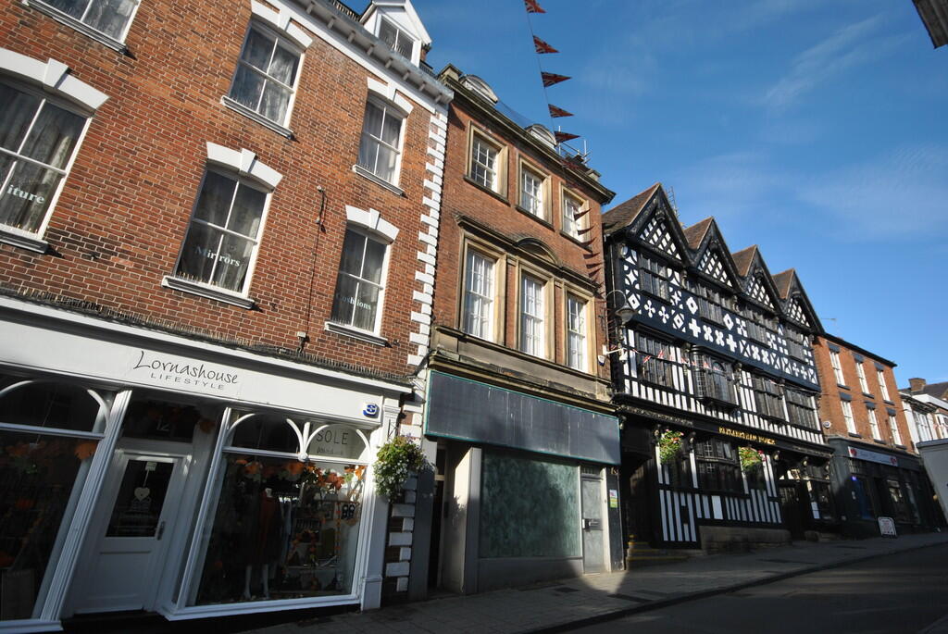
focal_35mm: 20
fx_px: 514
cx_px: 474
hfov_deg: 85.4
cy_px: 317
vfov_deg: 63.3
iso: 100
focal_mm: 13
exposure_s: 1/200
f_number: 8
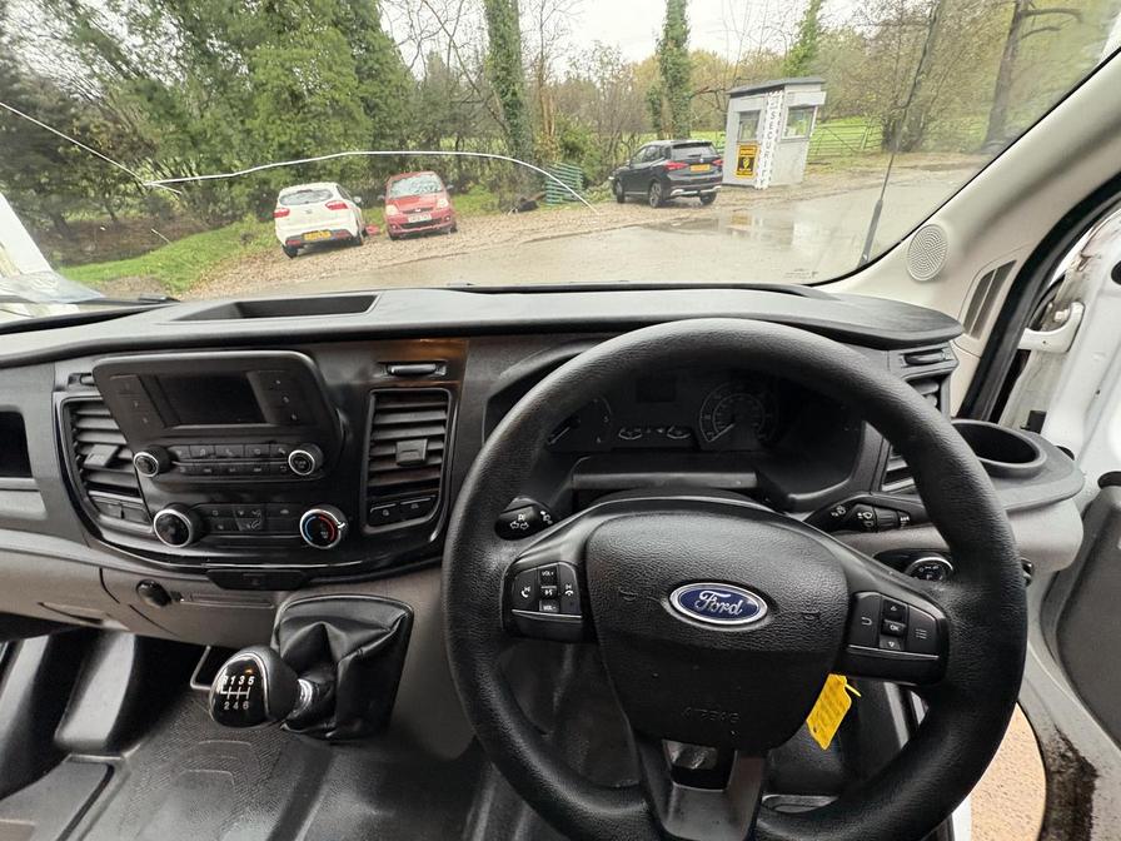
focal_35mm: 14
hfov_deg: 102.1
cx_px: 560
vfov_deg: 85.7
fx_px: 453
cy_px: 420
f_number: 2.2
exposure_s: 1/60
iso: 400
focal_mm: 2.22
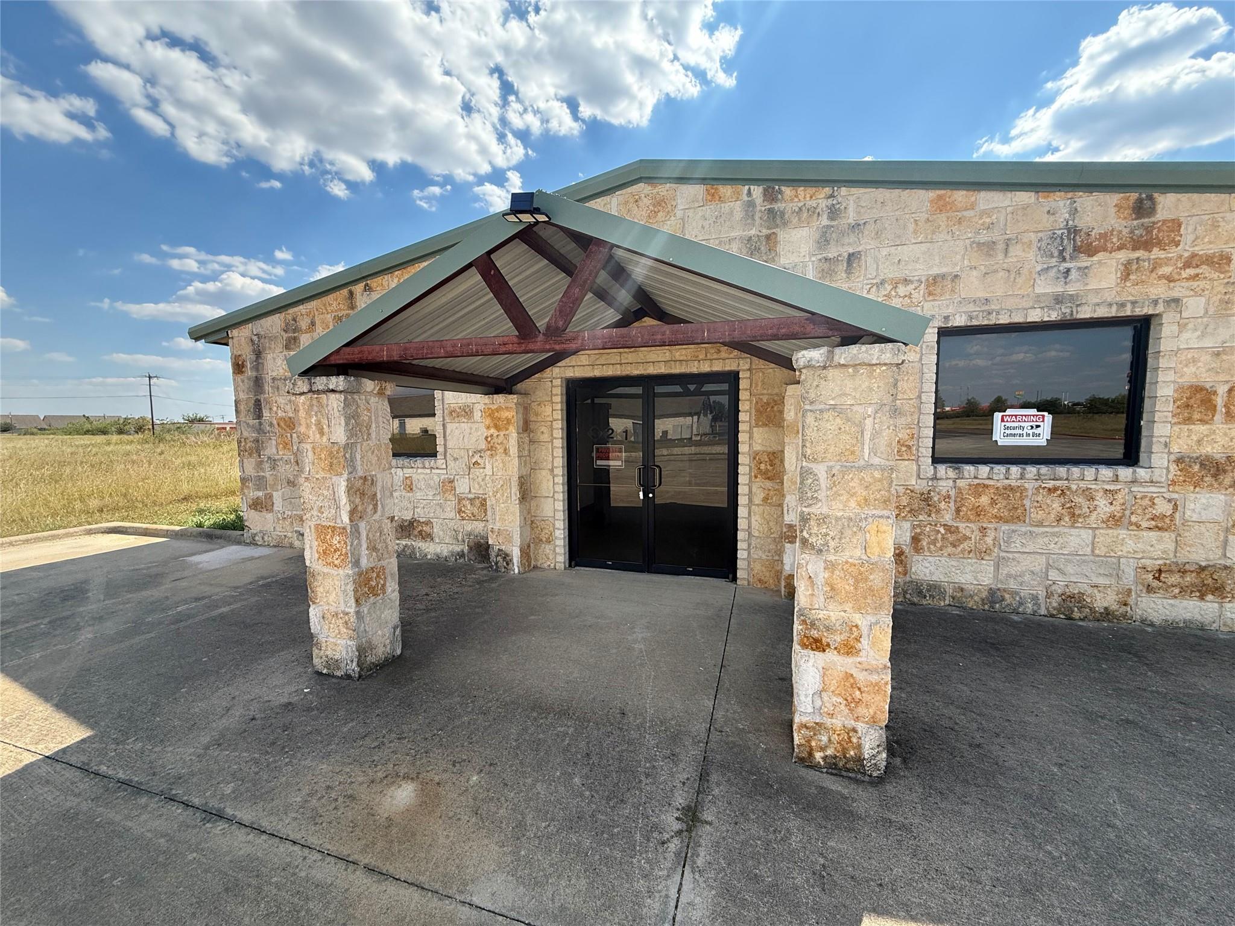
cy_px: 463
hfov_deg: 102.1
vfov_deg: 85.7
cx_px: 618
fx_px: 499
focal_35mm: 14
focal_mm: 2.22
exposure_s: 1/717
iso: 64
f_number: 2.2
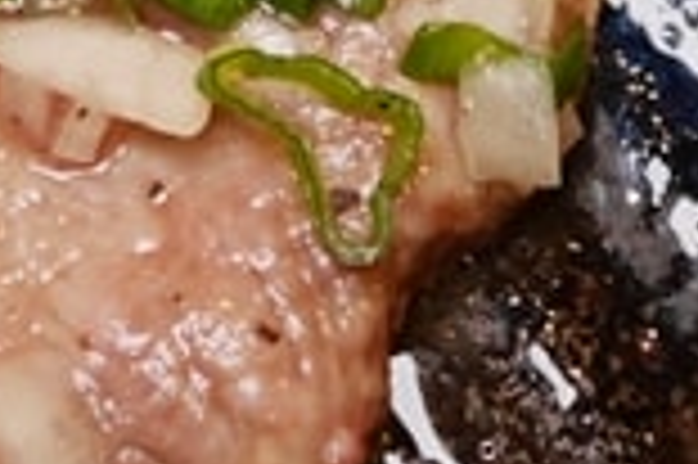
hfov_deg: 12.7
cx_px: 81
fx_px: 3118
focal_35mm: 161
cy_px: -320
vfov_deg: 8.3
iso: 2500
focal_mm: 18
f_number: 4.2
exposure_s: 1/60
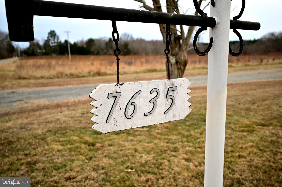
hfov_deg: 62.0
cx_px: 141
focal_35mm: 30
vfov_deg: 43.5
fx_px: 235
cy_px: 94
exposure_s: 1/100
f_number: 4
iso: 160
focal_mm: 30
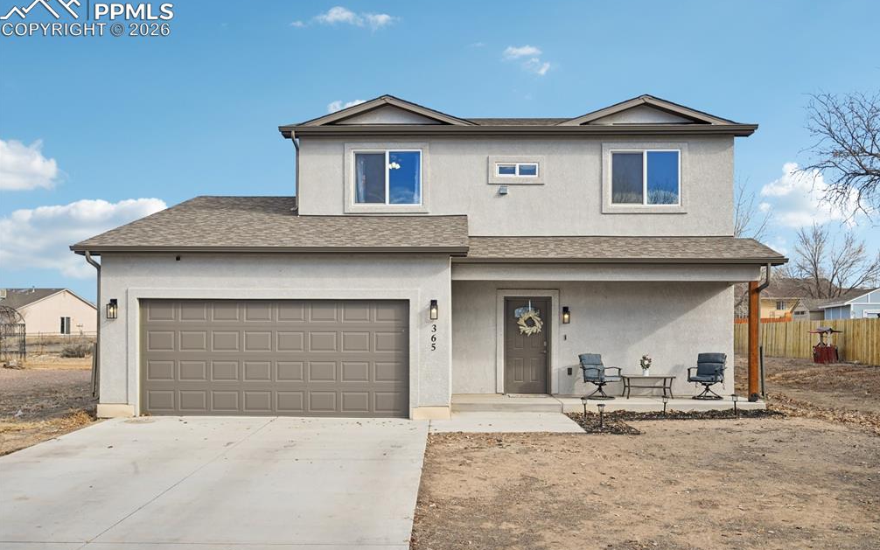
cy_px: 286
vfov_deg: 43.8
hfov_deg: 65.5
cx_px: 446
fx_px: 684
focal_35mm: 29
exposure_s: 1/30
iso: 64
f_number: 13
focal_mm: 27.5
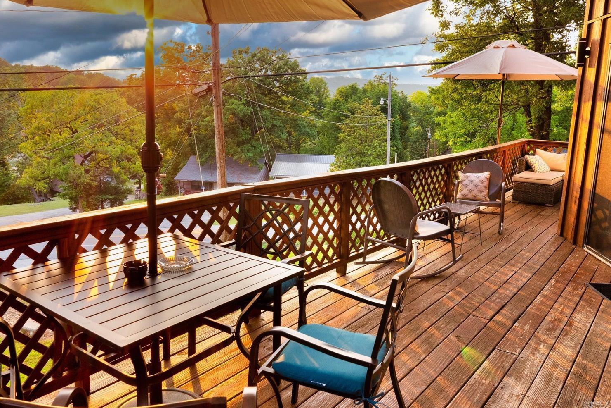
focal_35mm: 28
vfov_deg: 46.4
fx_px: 475
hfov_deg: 65.5
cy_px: 197
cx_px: 307
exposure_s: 1/80
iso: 800
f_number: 5.6
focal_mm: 18
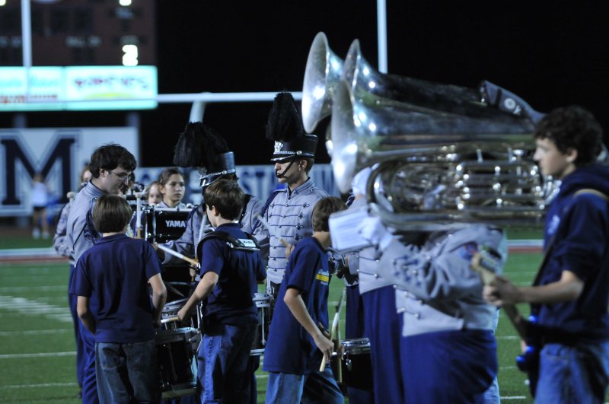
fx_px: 3547
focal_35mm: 210
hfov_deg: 9.8
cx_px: 304
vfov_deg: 6.5
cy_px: 202
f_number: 2.8
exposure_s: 1/200
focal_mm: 140
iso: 1600
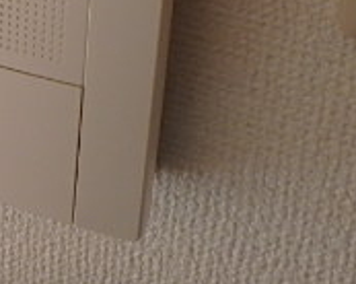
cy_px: -206
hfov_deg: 23.3
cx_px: -49
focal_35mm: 76
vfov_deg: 17.1
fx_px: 800
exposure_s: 1/50
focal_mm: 3.7
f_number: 3.5
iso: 200
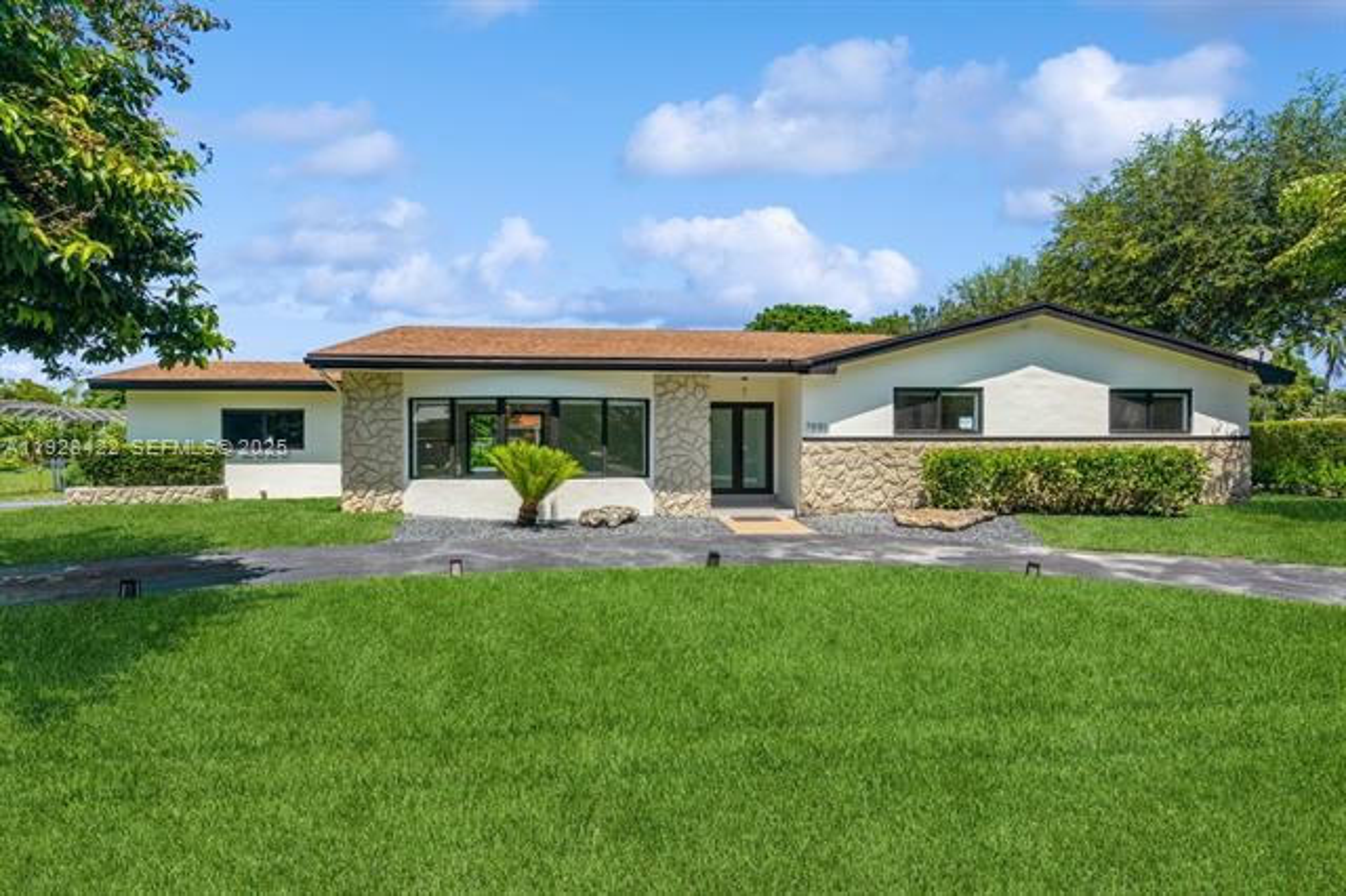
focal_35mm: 19
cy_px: 448
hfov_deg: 86.9
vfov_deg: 64.5
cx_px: 673
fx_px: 710
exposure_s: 1/500
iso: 200
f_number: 8
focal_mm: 19
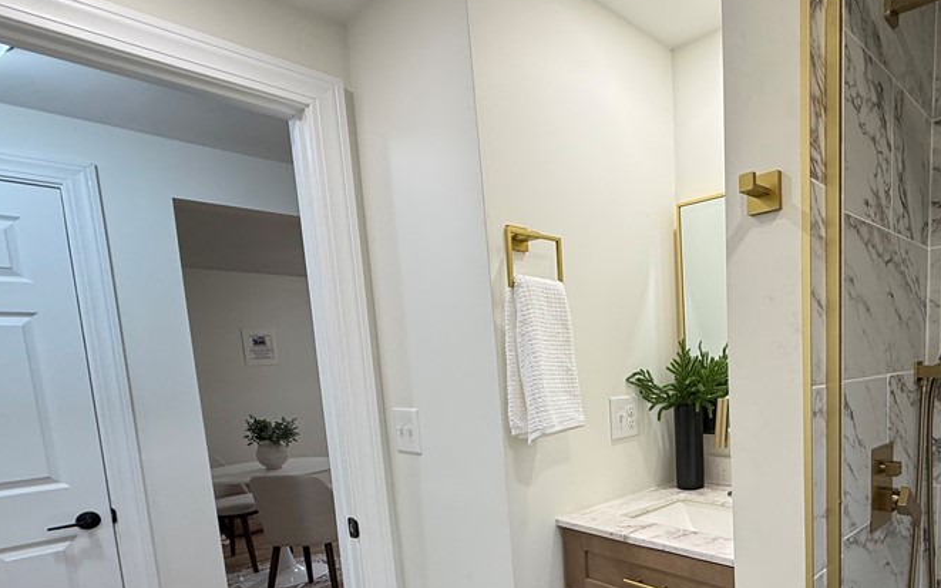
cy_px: 434
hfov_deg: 73.4
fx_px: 590
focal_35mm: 23
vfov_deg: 51.0
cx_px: 669
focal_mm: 2.22
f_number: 2.2
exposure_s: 1/120
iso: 125
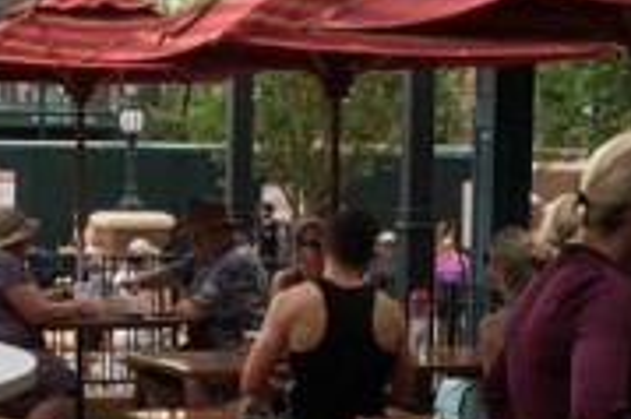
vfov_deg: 11.5
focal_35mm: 118
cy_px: 379
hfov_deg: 17.3
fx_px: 2066
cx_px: 187
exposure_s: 1/561
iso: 25
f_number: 2.2
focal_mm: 4.15
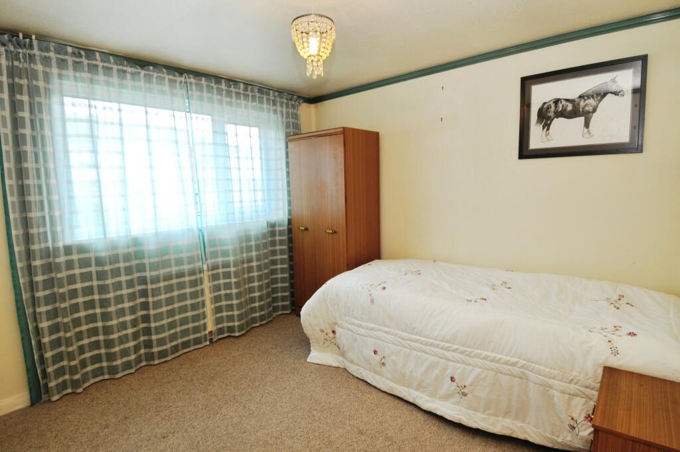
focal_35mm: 18
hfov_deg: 90.1
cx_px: 340
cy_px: 226
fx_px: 340
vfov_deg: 67.2
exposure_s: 1/13
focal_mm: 12
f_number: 7.1
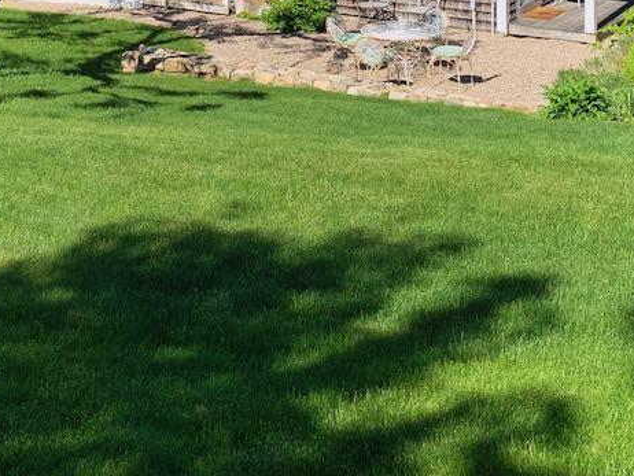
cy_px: -117
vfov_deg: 19.1
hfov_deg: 26.9
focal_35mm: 72
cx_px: 226
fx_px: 1319
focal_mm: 4.25
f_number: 1.8
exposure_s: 1/1468
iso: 25
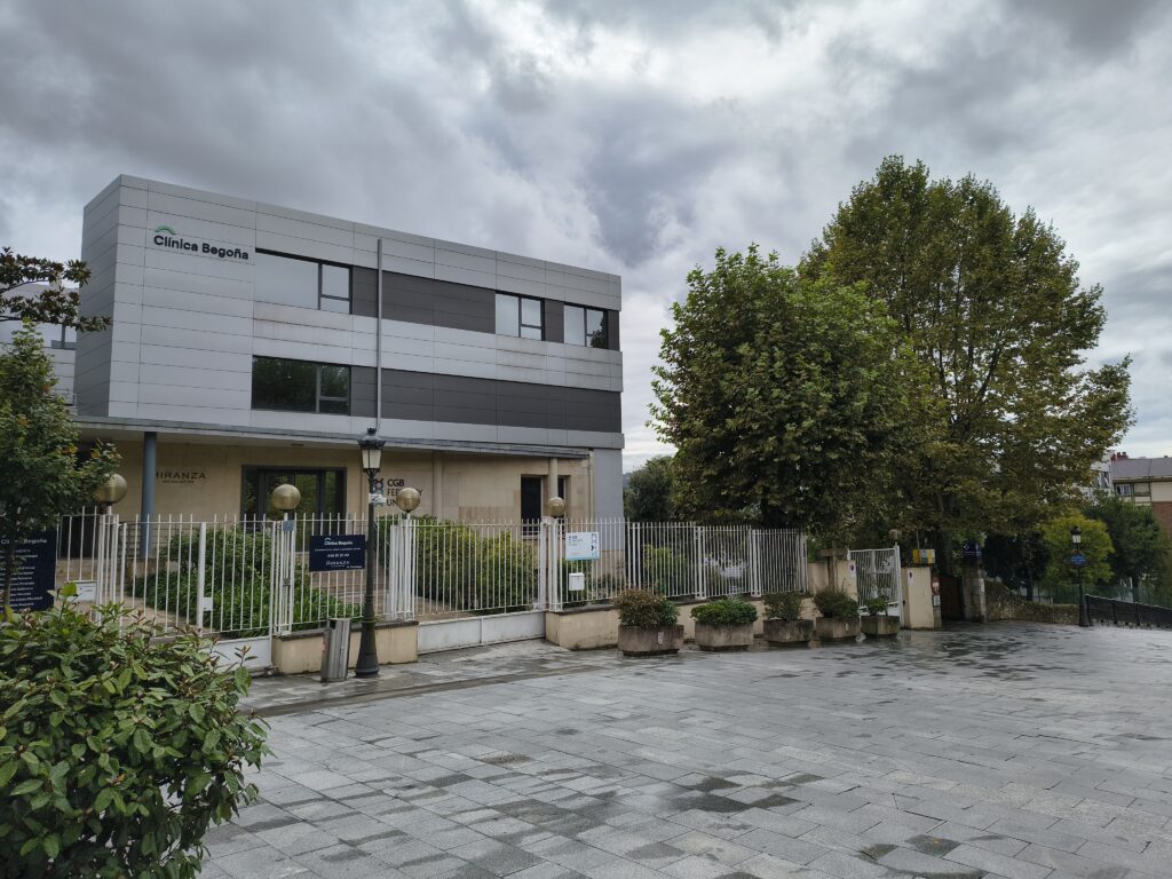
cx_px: 586
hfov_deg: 73.9
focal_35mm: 23
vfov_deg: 58.9
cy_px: 440
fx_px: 779
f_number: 1.8
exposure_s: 1/3088
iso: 101
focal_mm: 5.56
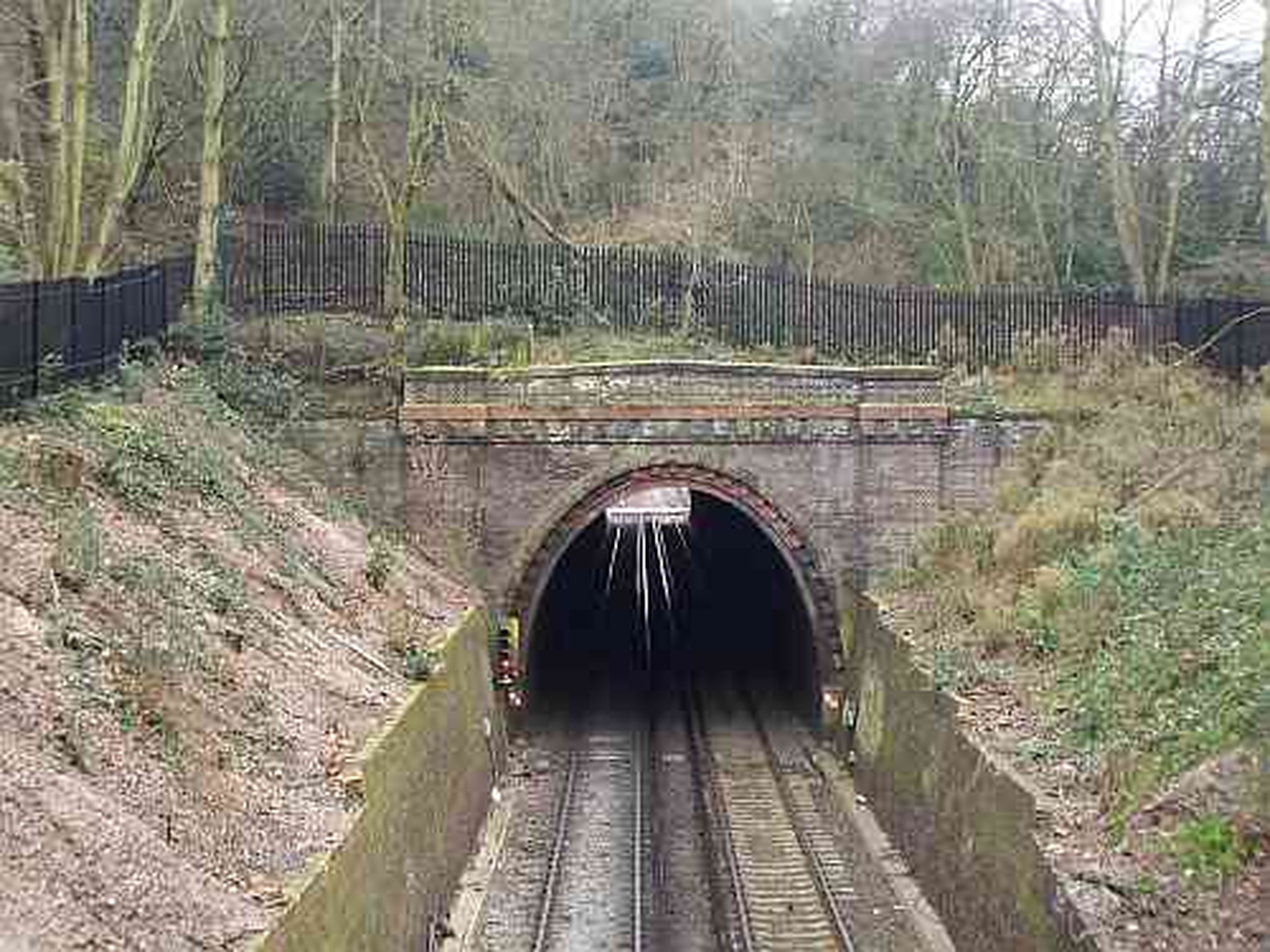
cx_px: 635
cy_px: 476
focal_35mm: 61
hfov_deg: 31.7
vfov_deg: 24.0
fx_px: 2238
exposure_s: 1/40
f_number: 4.1
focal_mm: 9.9
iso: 160
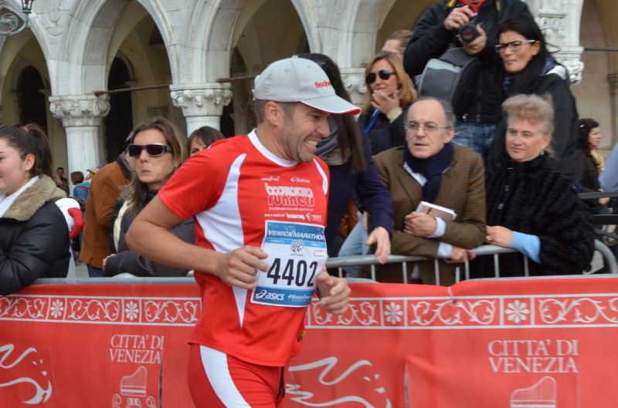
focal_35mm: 105
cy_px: 204
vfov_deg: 13.0
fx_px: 1798
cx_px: 309
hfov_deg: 19.5
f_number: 18
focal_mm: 70
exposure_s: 1/400
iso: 1000
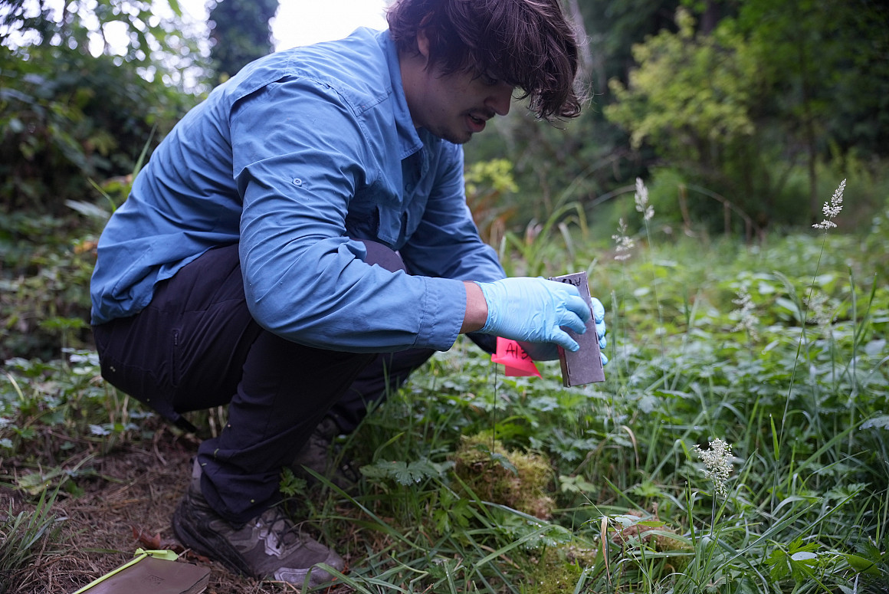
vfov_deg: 37.6
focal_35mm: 35
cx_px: 444
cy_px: 297
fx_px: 872
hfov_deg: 54.0
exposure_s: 1/125
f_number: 3.2
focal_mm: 35.3
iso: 500
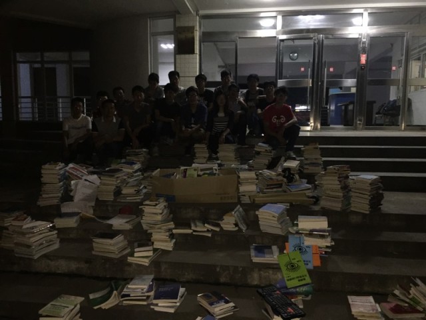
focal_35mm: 29
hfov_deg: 61.7
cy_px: 160
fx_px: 357
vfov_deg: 48.2
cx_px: 213
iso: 200
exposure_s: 1/17
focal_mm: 4.15
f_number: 2.2
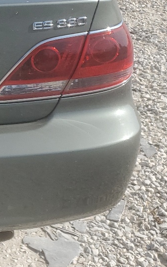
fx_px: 597
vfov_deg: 24.5
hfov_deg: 13.9
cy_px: 25
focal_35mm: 82
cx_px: -148
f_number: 1.5
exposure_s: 1/2500
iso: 50
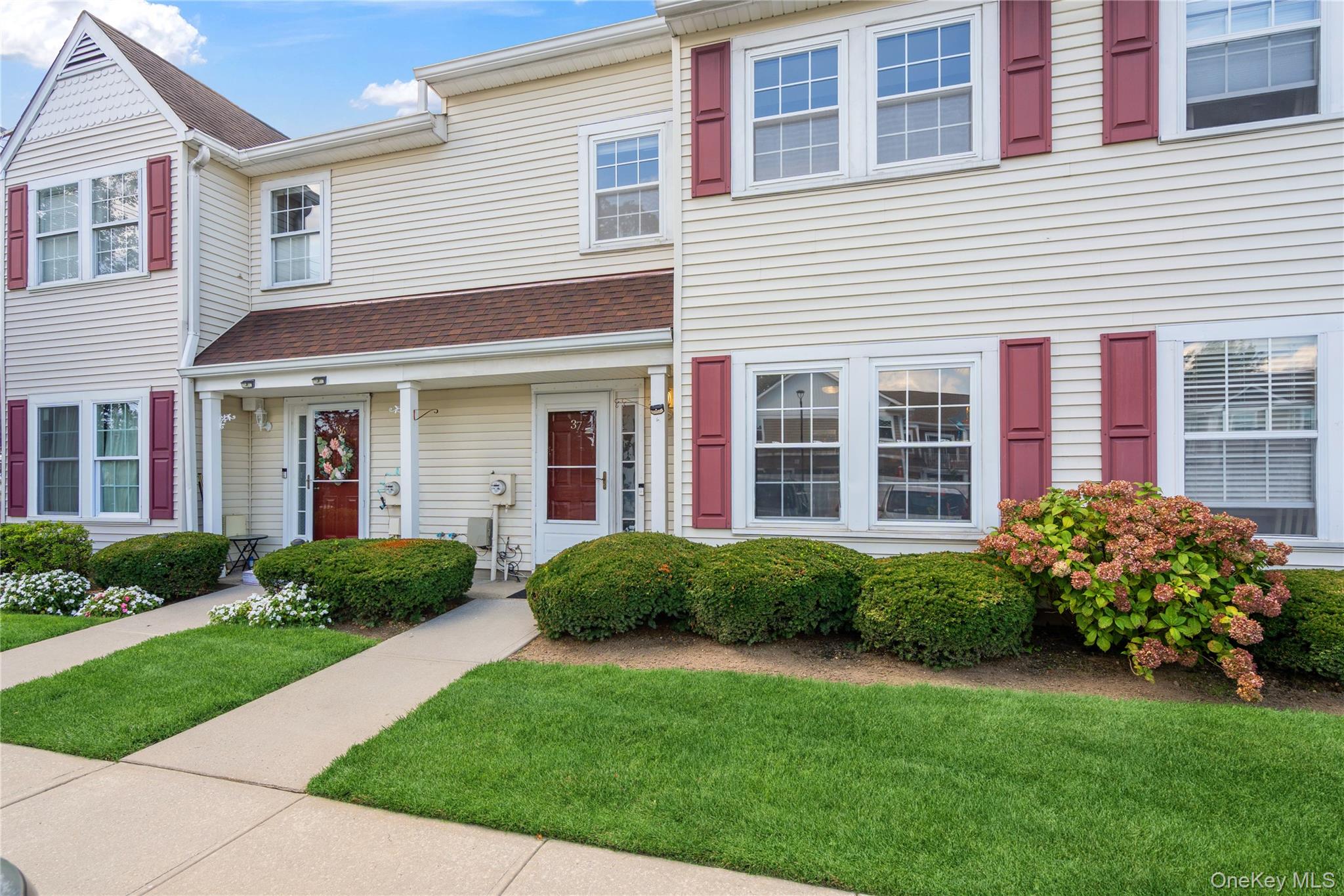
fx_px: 597
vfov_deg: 73.7
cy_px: 448
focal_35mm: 16
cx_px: 672
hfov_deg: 96.7
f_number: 5.6
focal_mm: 16
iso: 160
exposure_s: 1/200
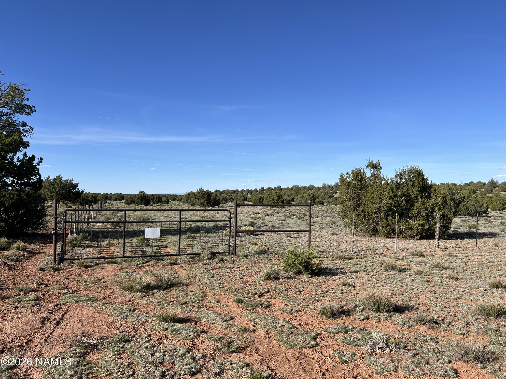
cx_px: 253
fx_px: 380
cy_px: 190
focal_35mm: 26
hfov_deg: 67.3
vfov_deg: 53.1
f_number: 1.5
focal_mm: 5.7
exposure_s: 1/4444
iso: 50
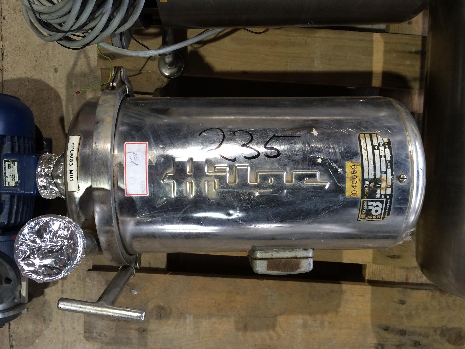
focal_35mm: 30
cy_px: 174
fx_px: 403
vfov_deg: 46.8
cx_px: 232
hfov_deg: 60.0
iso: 125
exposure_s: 1/33
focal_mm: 4.12
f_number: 2.2
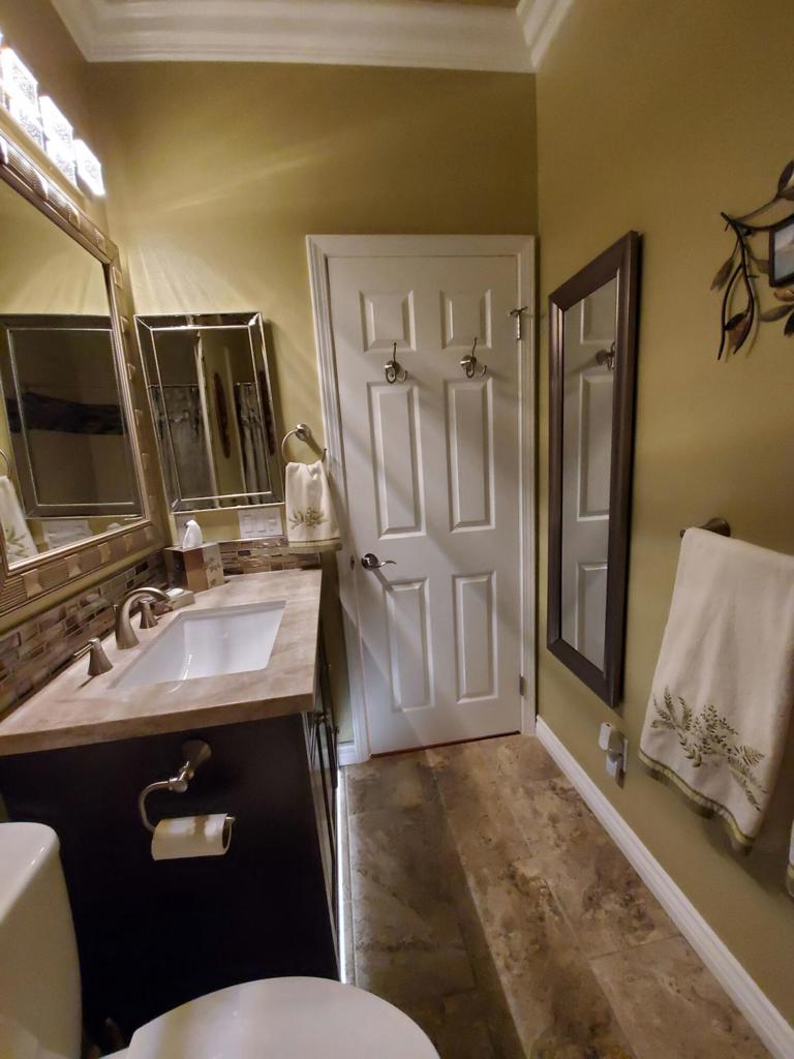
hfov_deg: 89.9
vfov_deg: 106.2
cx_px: 397
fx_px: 398
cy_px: 530
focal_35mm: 13
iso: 800
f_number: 2.2
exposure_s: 1/29
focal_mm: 1.8
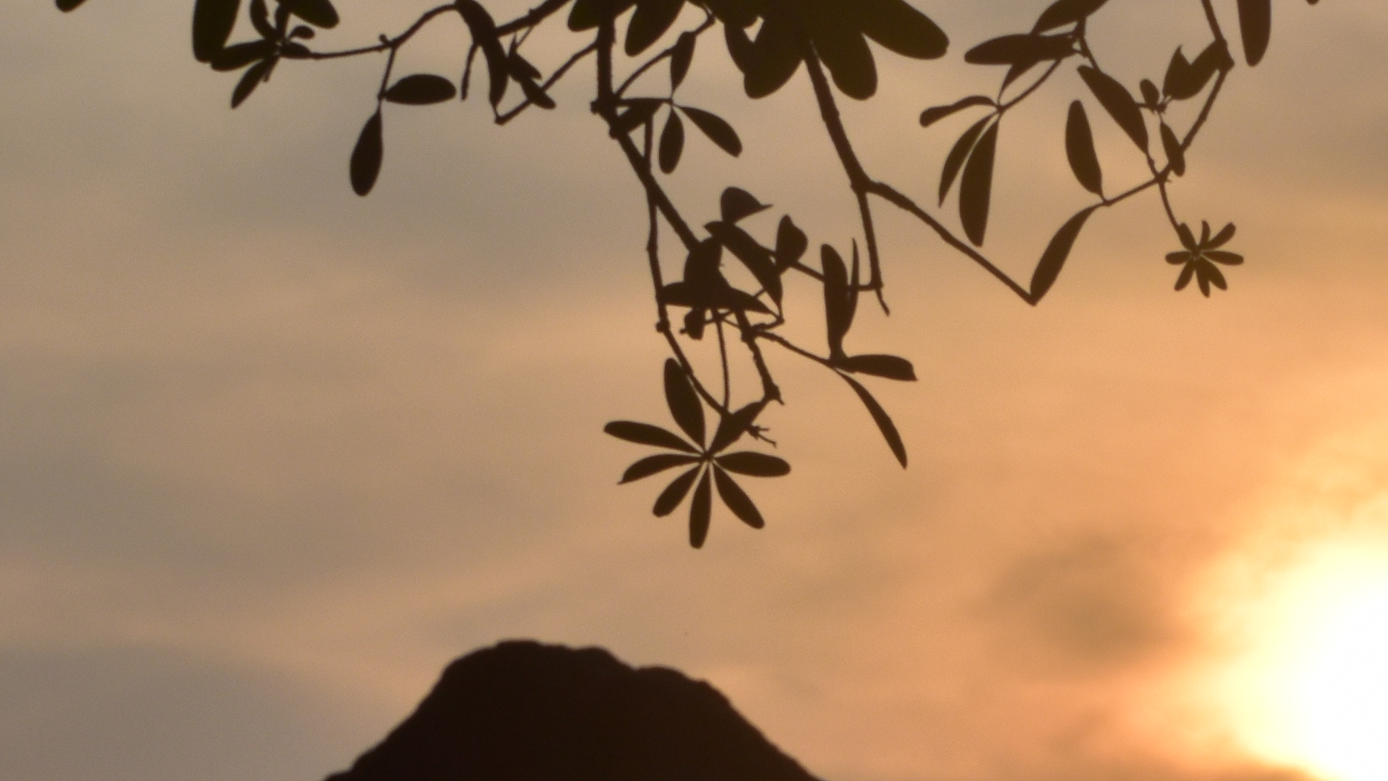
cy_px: 1083
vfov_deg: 3.9
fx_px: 11556
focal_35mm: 314
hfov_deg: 6.8
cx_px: 1652
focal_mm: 70
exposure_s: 1/640
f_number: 11
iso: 200
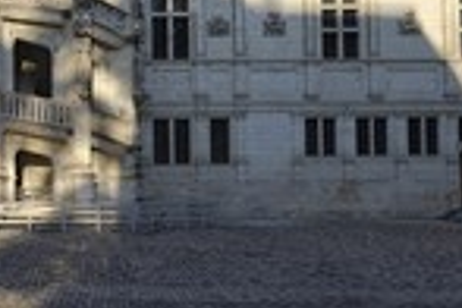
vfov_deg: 21.5
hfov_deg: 32.9
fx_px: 770
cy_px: -31
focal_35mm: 60
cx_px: 126
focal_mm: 21
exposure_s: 1/1250
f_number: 5.6
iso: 400
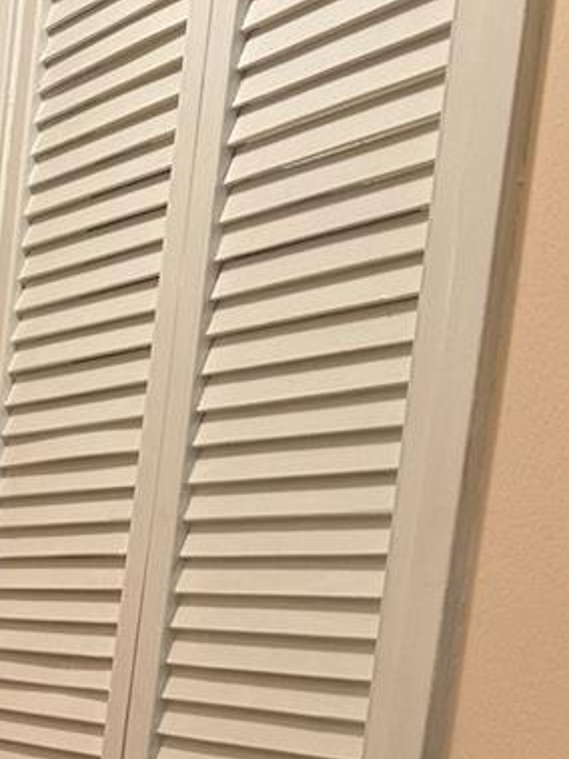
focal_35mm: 76
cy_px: 847
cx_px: -301
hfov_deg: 17.3
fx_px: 1667
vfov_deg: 23.9
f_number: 1.78
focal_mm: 6.86
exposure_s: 1/120
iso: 125
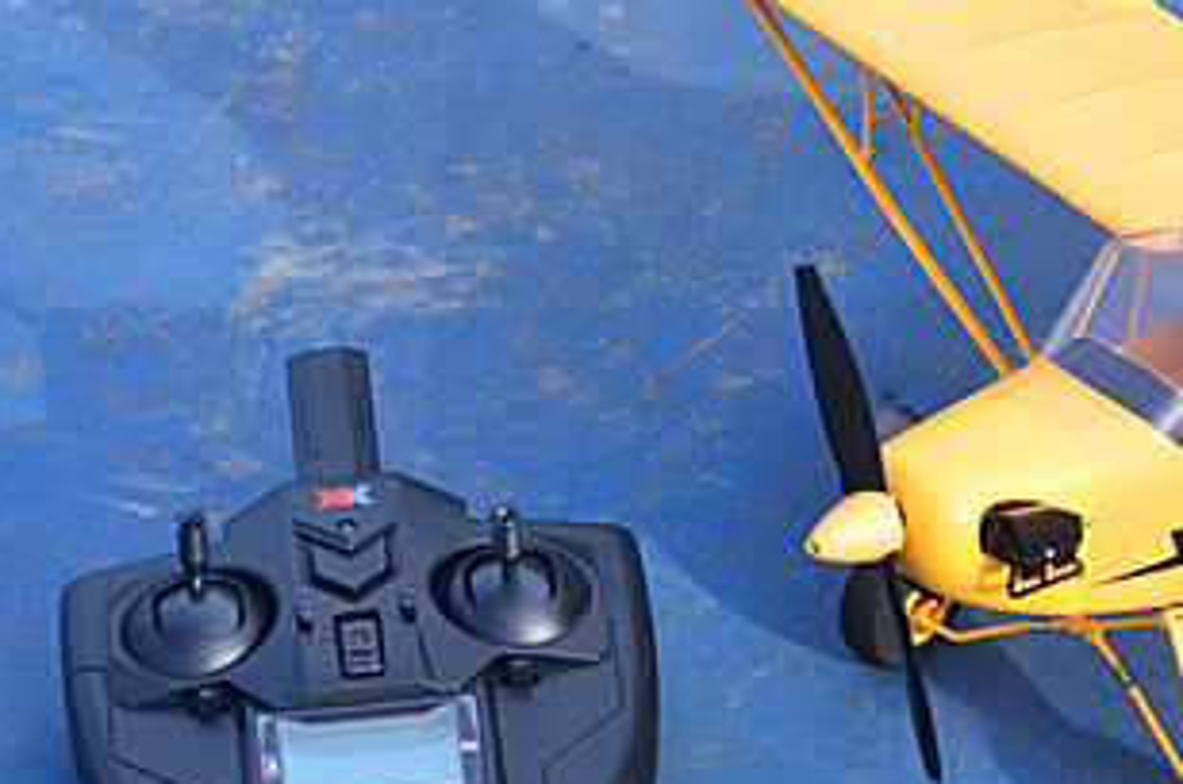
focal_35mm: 214
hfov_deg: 9.5
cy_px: 309
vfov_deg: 6.4
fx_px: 7028
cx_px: 1214
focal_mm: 55
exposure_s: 1/320
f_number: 5.6
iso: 250
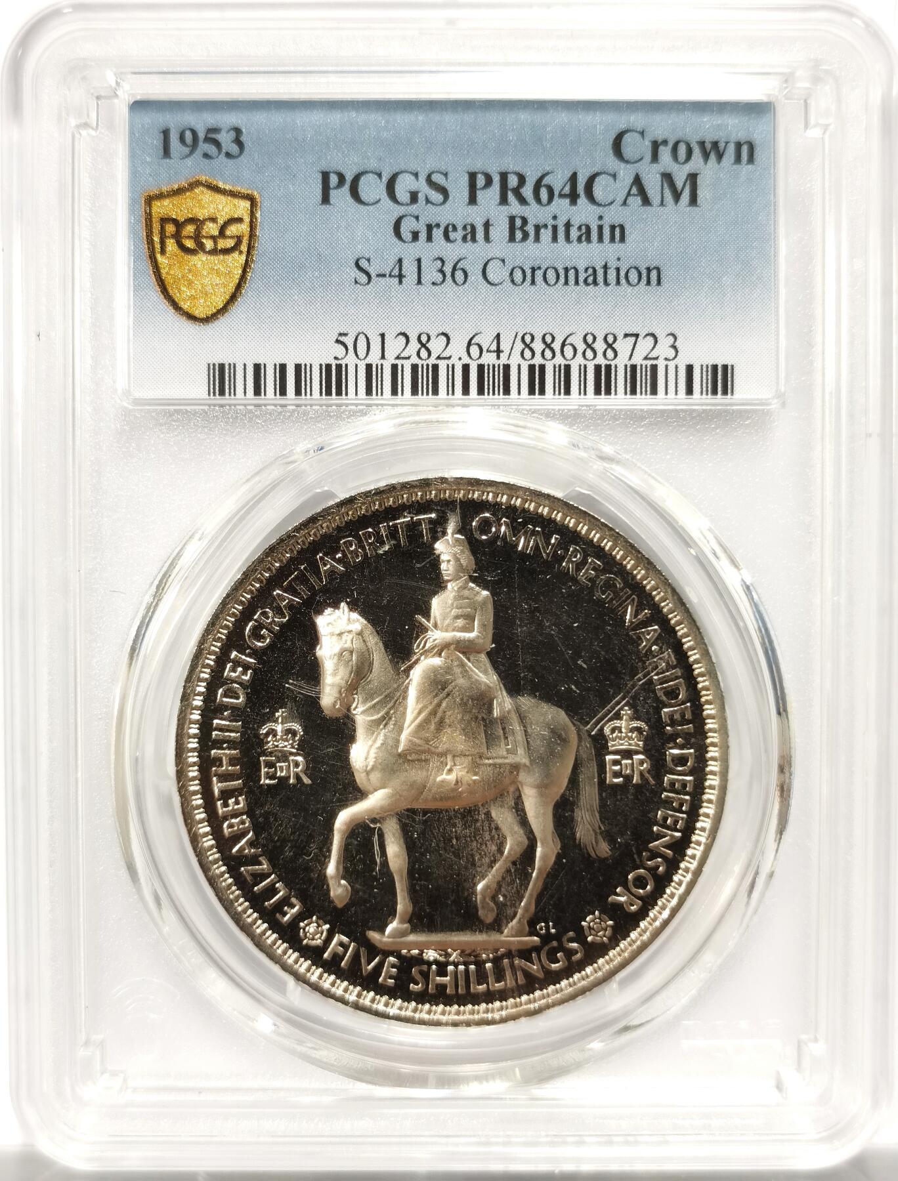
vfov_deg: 35.4
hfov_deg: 27.3
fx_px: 1852
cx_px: 449
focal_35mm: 54
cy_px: 590
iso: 200
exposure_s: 1/100
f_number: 16
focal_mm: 5.56
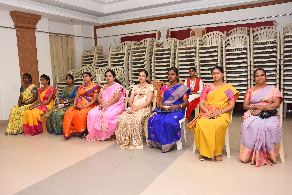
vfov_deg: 41.7
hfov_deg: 59.5
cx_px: 146
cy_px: 98
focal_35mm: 32
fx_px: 255
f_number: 5.6
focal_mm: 21
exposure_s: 1/125
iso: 1250
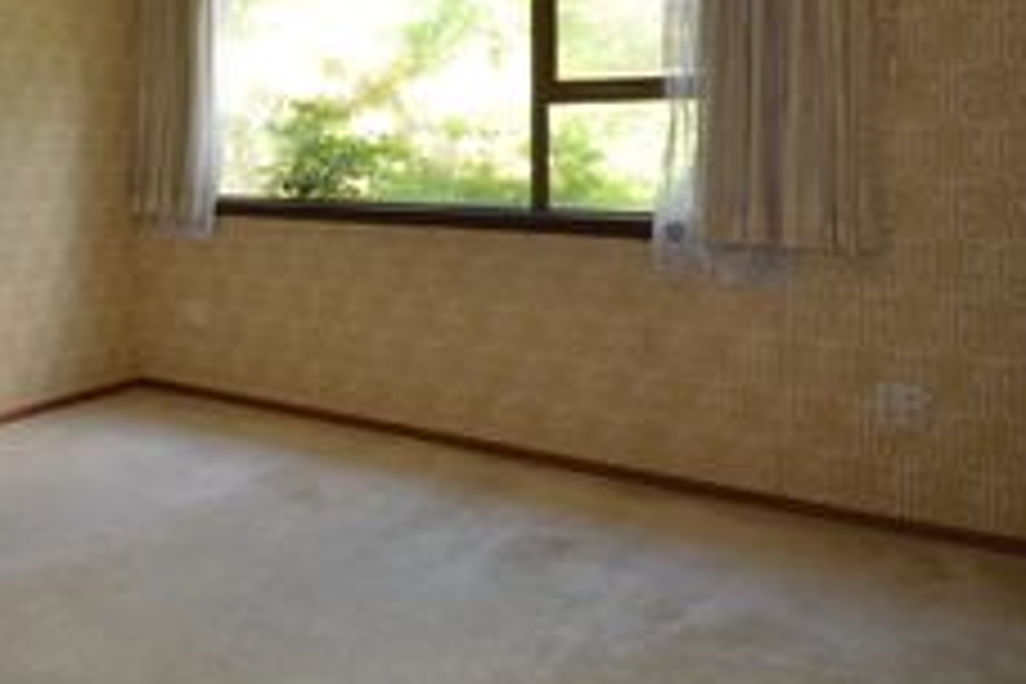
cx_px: 81
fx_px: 970
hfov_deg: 49.0
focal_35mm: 34
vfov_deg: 37.6
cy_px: 151
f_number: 4
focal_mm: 11
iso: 250
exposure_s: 1/60
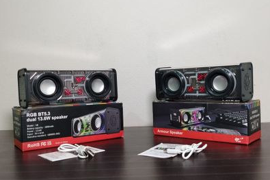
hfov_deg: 49.6
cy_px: 99
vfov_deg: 34.2
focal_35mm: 39
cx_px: 136
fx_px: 292
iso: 674
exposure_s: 1/33.3
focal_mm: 5.25
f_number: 1.75
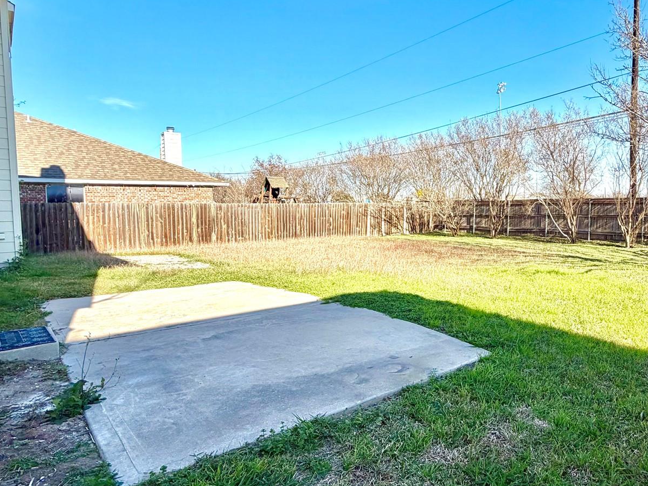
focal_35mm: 24
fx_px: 449
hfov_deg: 68.8
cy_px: 227
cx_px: 450
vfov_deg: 56.8
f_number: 2.2
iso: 32
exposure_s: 1/770
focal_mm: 2.22
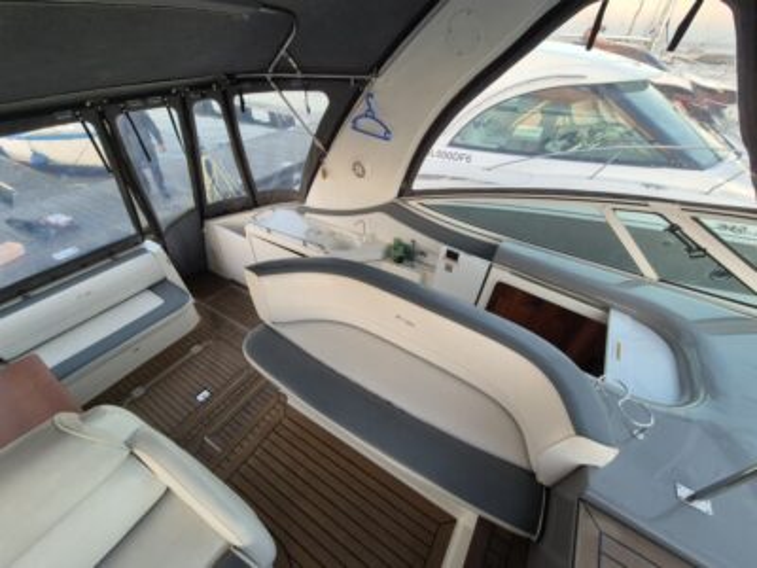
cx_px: 378
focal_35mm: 13
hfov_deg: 106.2
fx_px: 284
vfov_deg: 89.9
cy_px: 284
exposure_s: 1/100
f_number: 2.2
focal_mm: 2.2
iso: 80
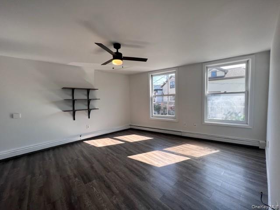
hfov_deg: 106.2
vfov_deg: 89.9
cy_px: 105
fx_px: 105
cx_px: 140
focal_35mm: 13
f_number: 1.8
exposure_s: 1/218
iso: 32
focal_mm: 1.57
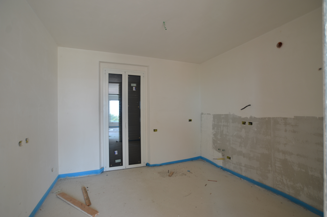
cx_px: 164
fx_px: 150
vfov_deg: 71.8
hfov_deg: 95.1
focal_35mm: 16
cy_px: 108
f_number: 4.5
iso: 100
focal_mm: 11
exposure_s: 1/10
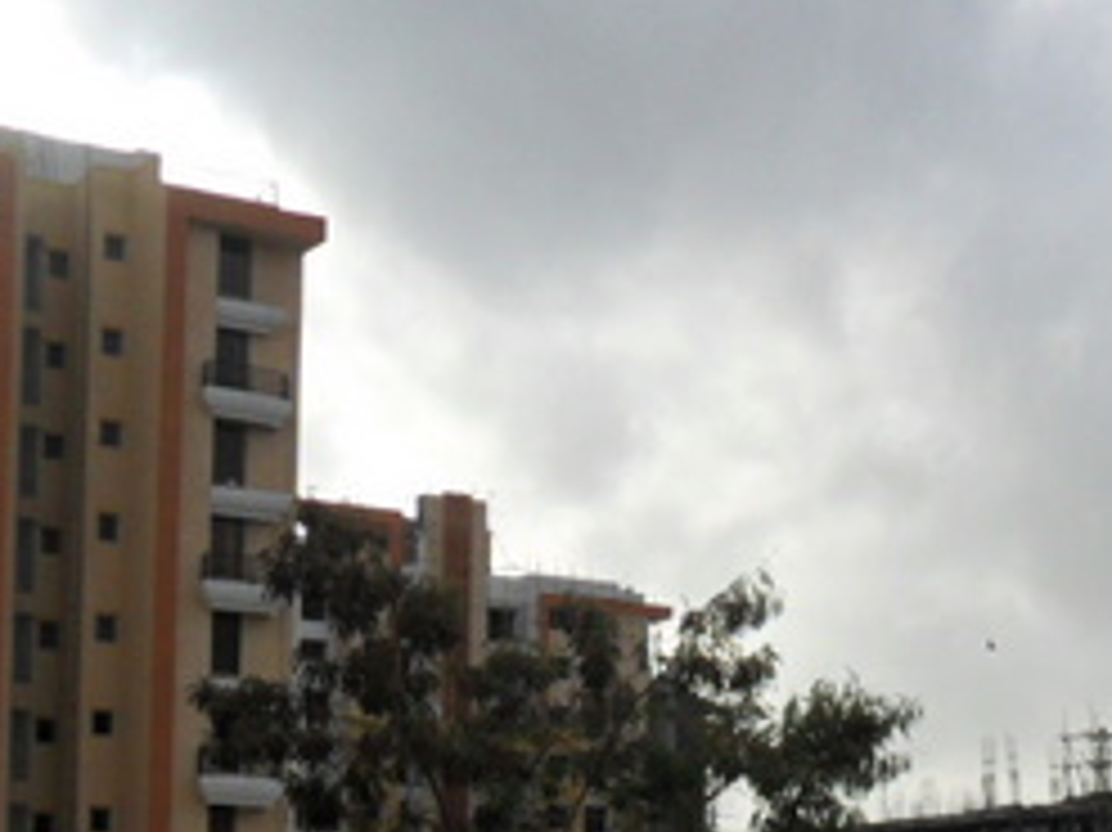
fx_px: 2248
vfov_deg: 20.5
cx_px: 833
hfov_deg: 27.4
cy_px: 765
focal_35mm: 70
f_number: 8.9
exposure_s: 1/180
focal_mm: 4.9
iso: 100
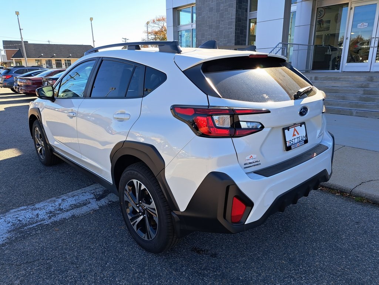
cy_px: 142
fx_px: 263
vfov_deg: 56.8
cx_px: 190
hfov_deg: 71.6
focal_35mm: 24
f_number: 1.8
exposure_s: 1/456
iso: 50
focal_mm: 5.23
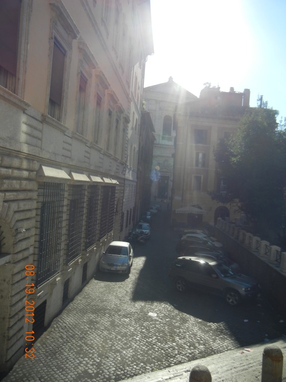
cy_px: 191
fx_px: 330
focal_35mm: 30
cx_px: 143
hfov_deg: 46.8
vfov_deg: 60.0
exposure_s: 1/425
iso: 160
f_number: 7
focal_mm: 5.4
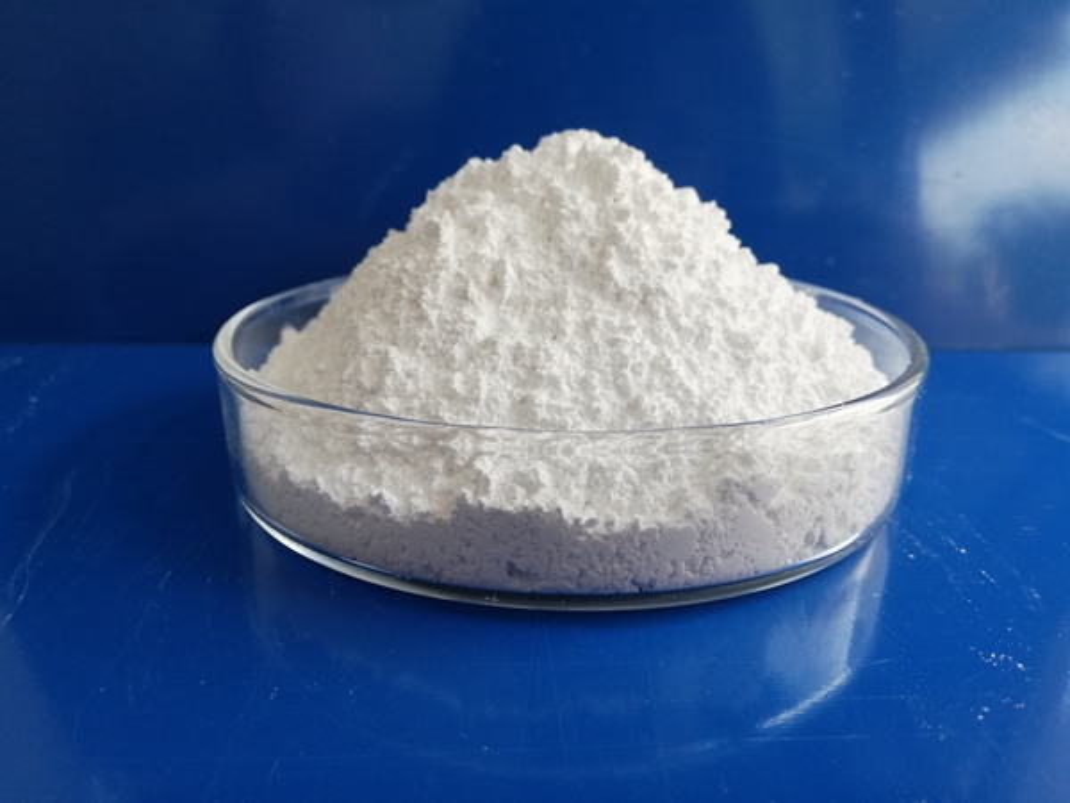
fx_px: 804
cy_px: 402
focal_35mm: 26
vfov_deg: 53.1
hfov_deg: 67.3
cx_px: 535
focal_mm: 3.81
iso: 100
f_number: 2.2
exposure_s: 1/50
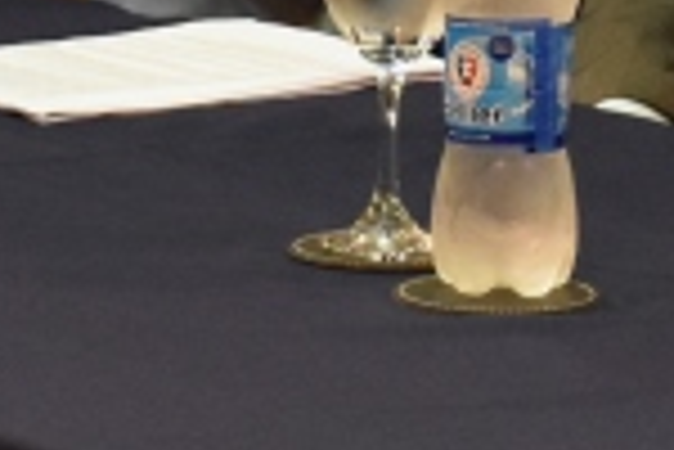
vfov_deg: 3.8
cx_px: 674
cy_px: -524
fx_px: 6729
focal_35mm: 359
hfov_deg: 5.7
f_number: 4.2
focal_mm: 35
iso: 2500
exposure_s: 1/60
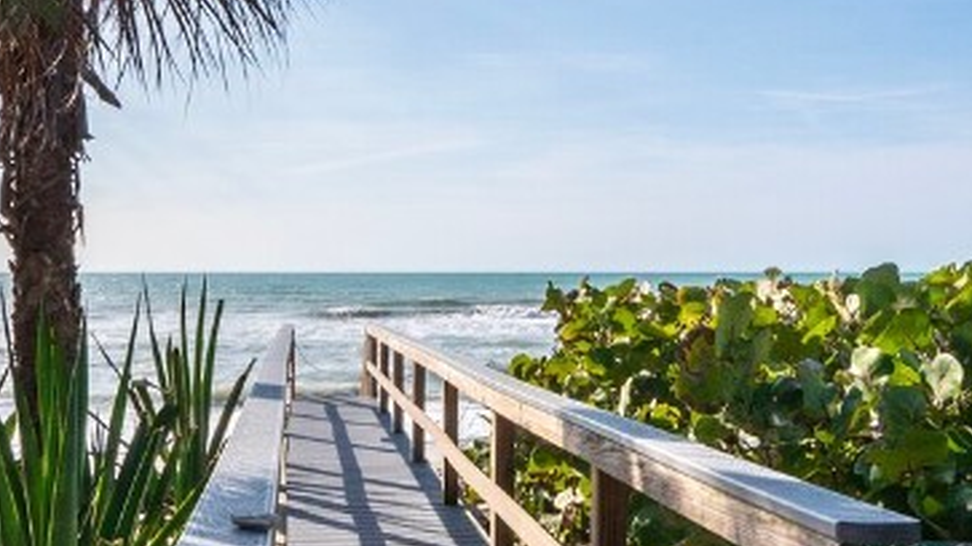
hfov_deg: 47.1
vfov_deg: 27.7
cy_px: 305
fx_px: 1108
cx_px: 391
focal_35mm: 43
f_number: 11
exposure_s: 1/500
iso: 400
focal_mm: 7
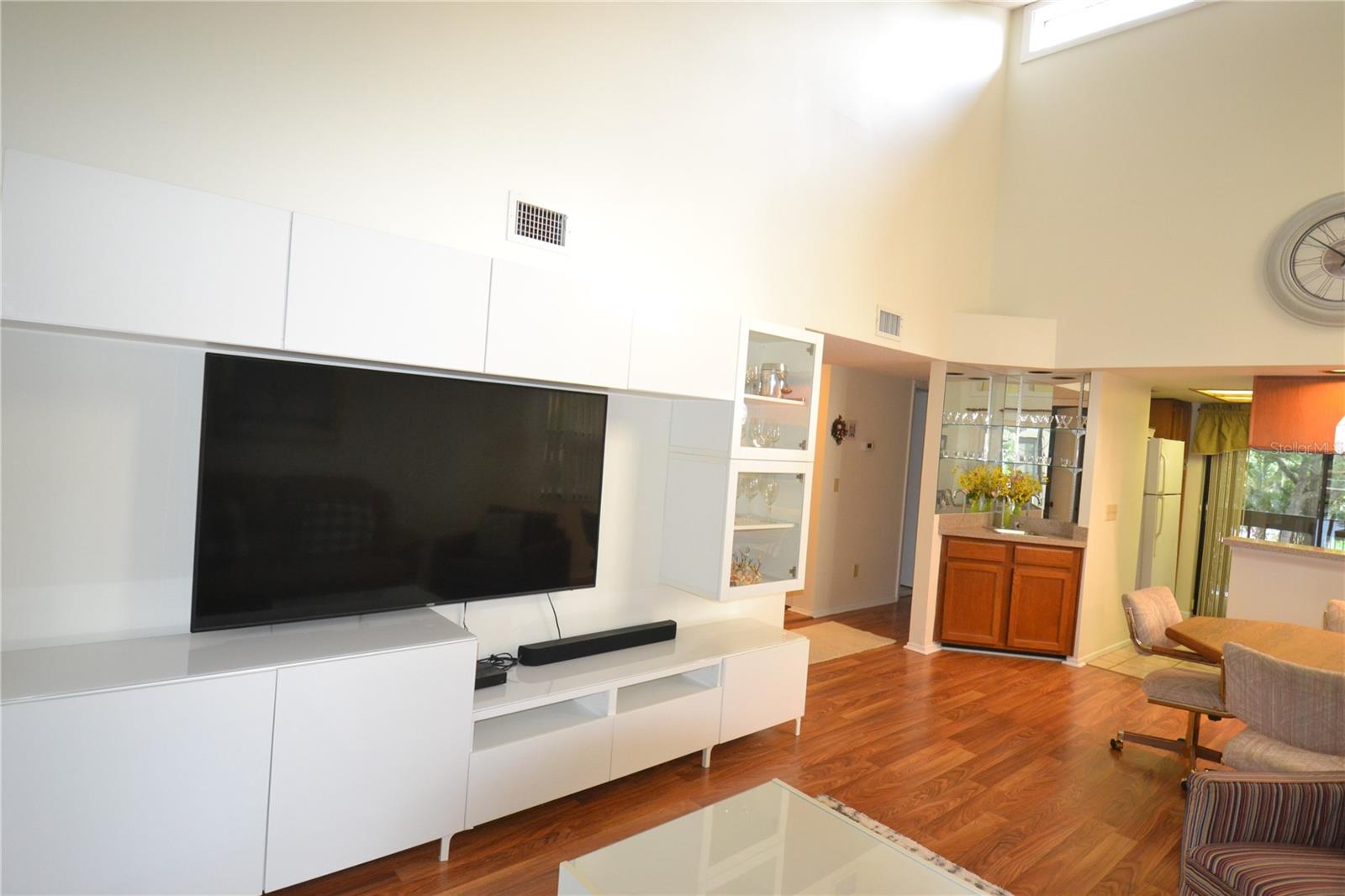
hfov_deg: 90.0
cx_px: 672
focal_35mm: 18
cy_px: 448
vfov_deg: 67.4
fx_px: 672
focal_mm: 12
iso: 1400
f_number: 3.8
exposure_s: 1/60
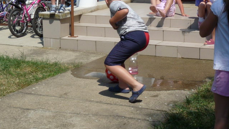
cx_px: 115
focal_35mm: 79
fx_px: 480
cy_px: 49
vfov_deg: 15.3
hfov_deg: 26.9
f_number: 6.3
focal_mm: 7.3
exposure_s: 1/500
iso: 100
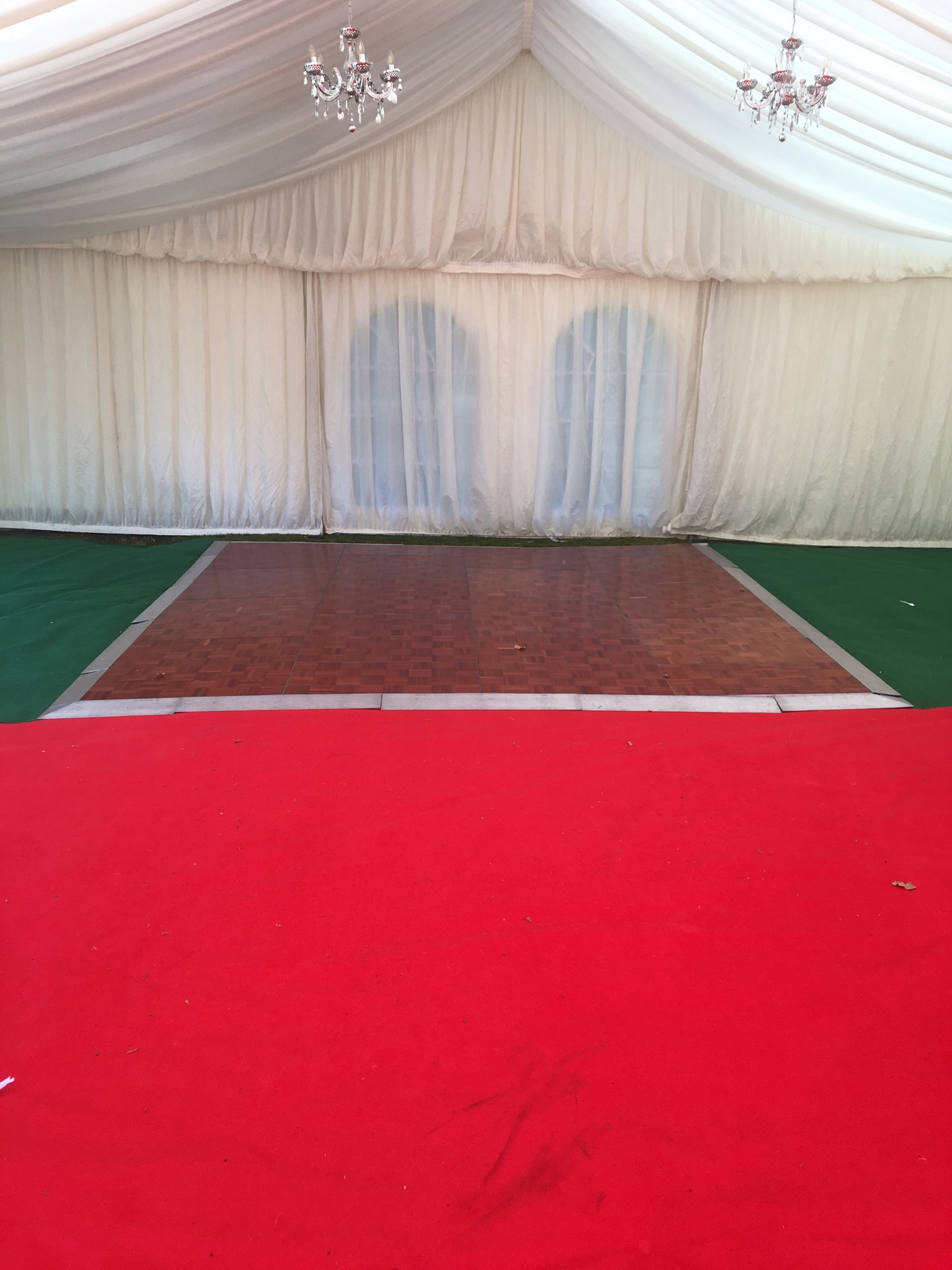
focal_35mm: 29
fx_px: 1063
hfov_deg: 48.2
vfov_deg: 61.7
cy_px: 635
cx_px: 476
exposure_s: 1/116
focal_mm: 4.15
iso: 25
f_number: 2.2
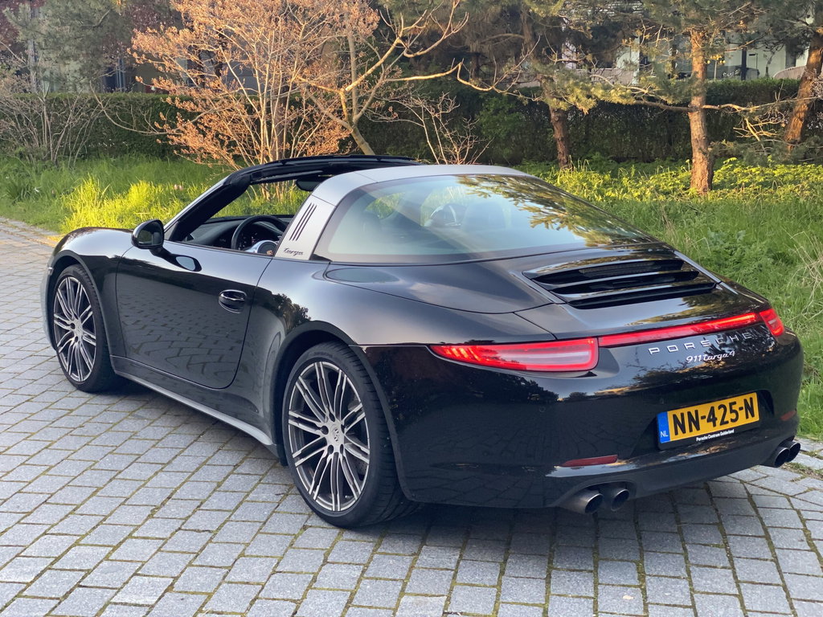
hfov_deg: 36.8
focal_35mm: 52
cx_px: 412
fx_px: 1236
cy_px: 308
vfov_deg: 28.0
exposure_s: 1/122
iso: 100
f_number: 2
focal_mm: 6
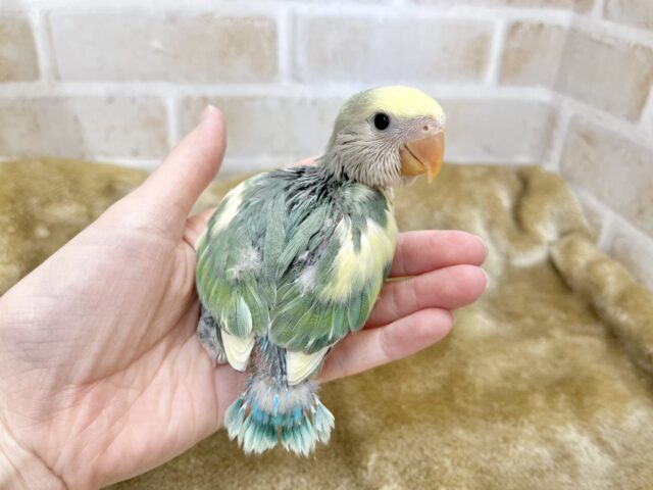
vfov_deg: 53.1
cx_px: 326
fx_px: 490
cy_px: 245
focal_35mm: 26
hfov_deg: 67.3
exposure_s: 1/50
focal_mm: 5.1
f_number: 1.6
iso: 80
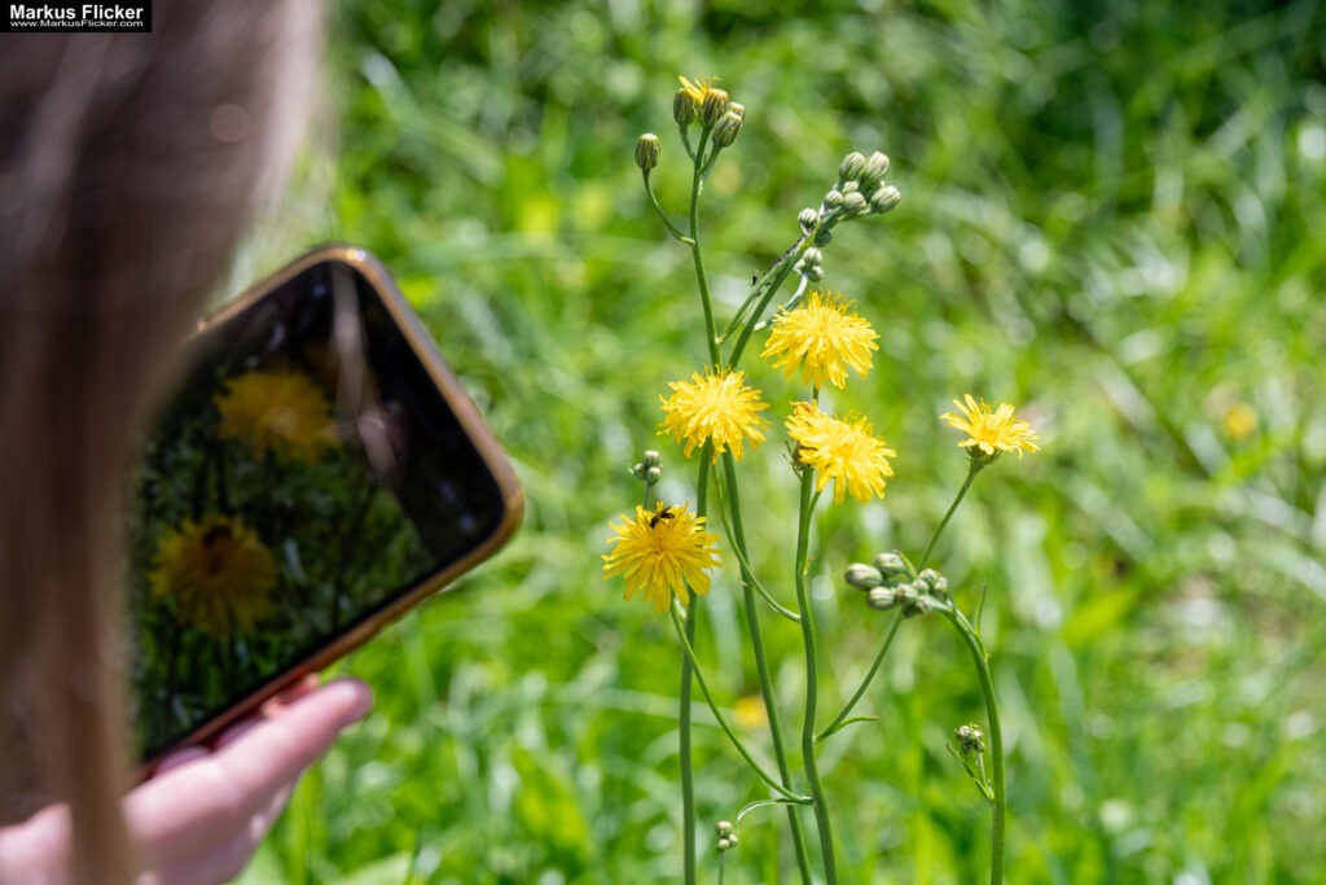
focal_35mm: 135
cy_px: 442
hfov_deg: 15.2
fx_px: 4973
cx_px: 663
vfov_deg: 10.2
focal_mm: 90
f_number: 6.3
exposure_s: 1/400
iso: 200
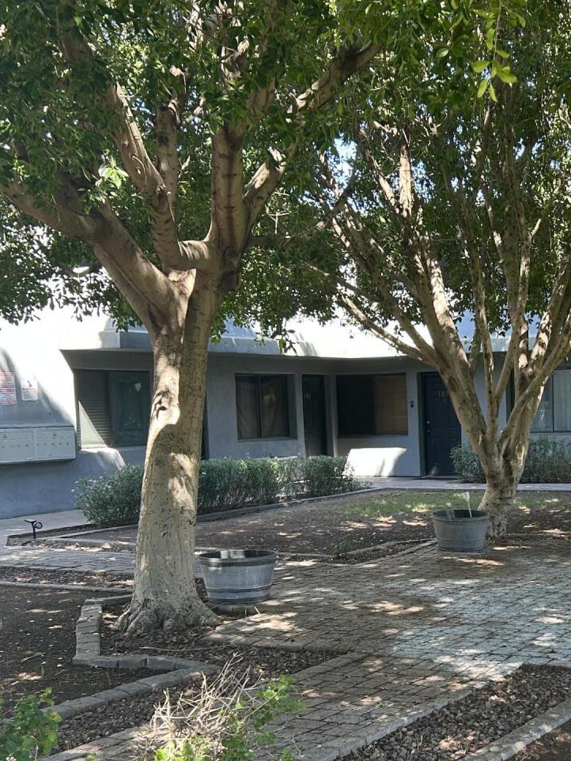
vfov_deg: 35.1
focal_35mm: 54
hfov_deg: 26.1
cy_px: 530
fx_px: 1188
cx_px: 525
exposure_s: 1/171
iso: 50
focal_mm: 5.7
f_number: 1.5
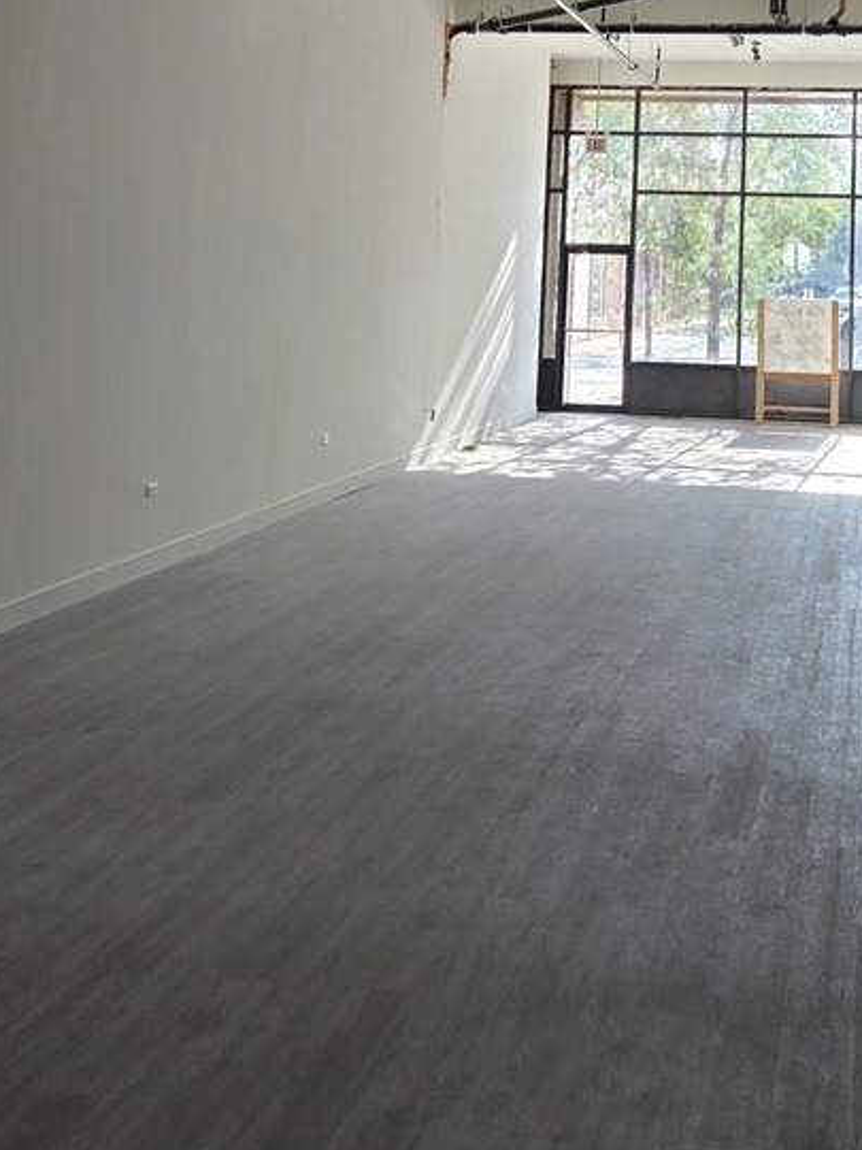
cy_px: 109
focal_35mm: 46
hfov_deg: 30.6
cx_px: 713
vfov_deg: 38.3
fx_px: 1527
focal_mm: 5.4
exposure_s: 1/172
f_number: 1.8
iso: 25
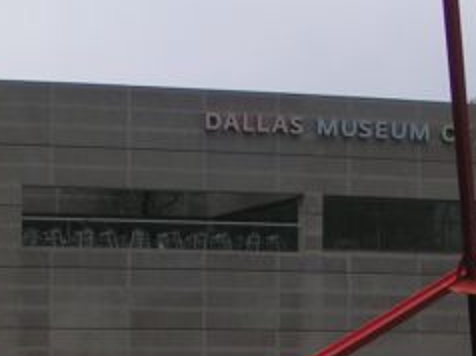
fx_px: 1758
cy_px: 400
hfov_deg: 15.4
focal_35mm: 128
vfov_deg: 11.4
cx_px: 168
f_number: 2.8
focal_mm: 5.8
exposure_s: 1/320
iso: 50
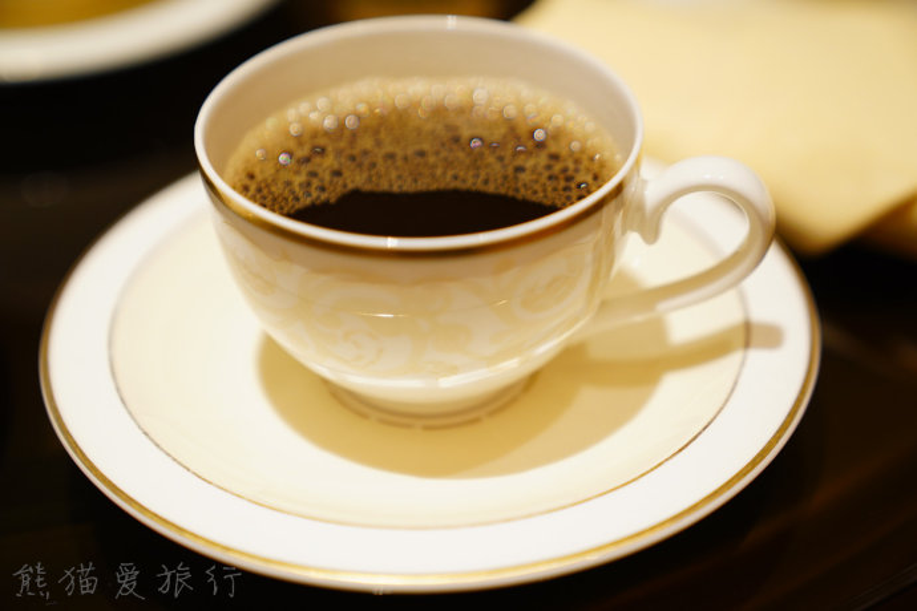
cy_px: 306
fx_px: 1783
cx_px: 458
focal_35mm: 70
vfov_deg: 19.5
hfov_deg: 28.8
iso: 1000
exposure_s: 1/80
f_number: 2.8
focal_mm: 70
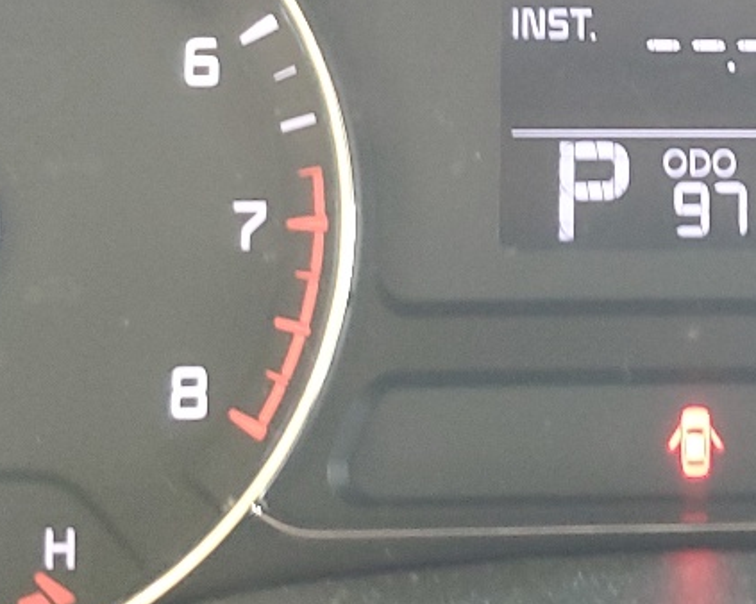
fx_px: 2147
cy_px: 122
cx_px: 745
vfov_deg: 15.9
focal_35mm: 96
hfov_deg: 19.4
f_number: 1.5
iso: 191
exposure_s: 1/60.2
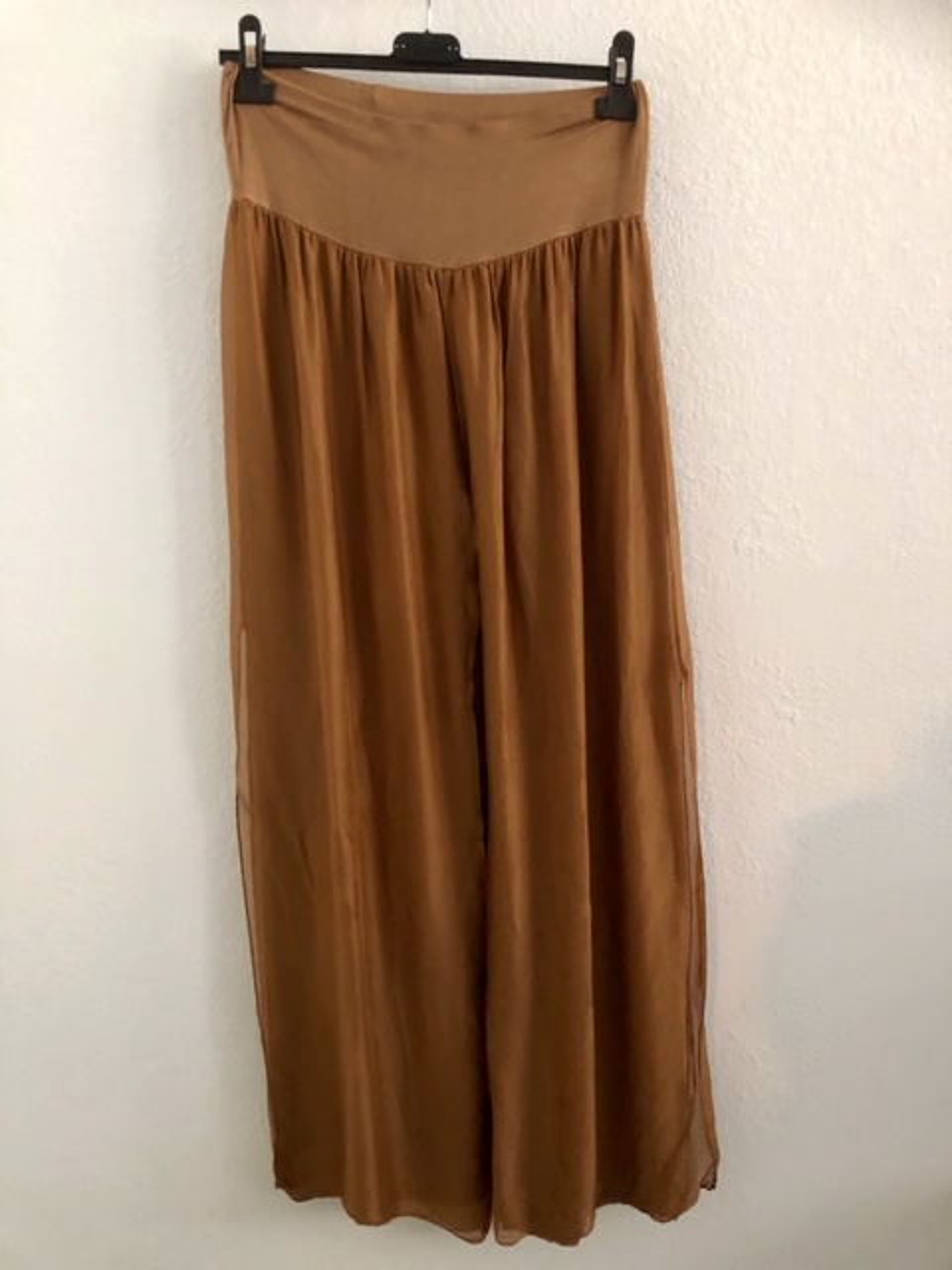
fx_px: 1027
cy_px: 635
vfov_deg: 63.4
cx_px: 476
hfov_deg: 49.7
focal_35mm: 28
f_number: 1.8
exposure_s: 1/6
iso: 100
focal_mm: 4
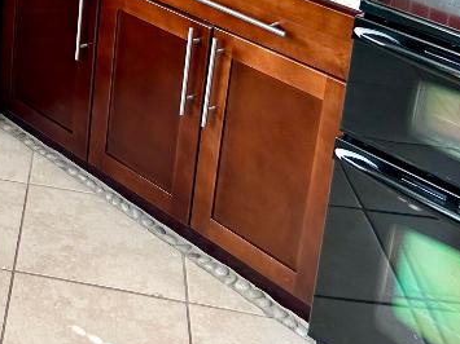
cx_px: -163
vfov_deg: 18.2
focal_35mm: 75
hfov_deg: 22.7
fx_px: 996
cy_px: -118
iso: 40
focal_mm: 5.7
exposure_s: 1/121
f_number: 1.5
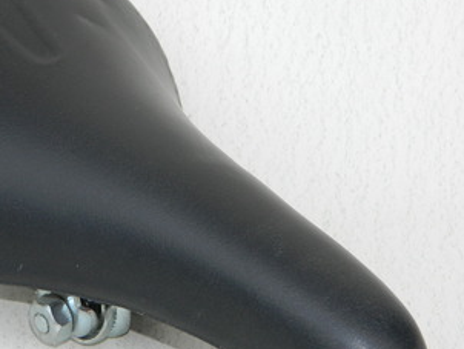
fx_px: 1865
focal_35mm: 139
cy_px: 179
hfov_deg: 14.1
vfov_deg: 10.7
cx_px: 101
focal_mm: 15.1
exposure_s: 1/200
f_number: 4.2
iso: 80
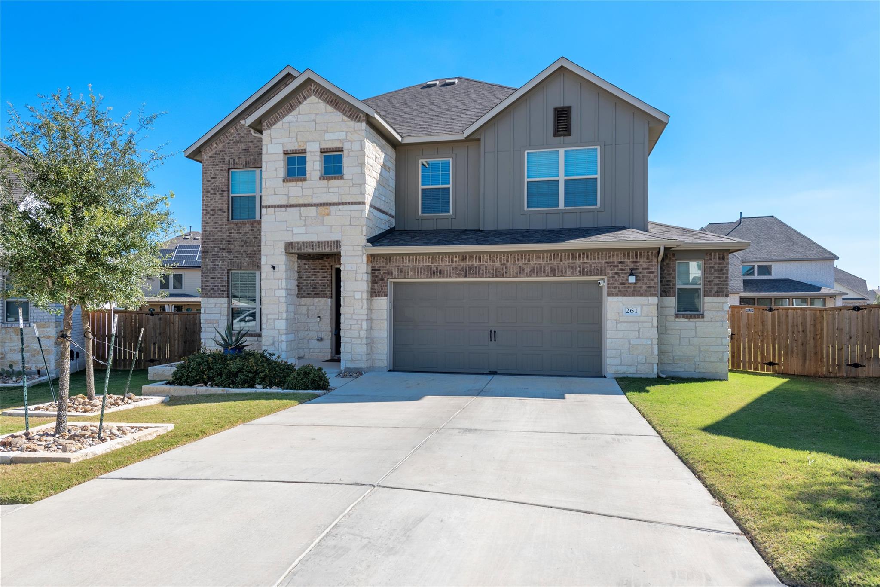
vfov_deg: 57.2
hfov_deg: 78.6
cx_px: 440
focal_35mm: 22
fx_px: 538
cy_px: 294
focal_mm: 22
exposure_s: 1/400
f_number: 8
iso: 400
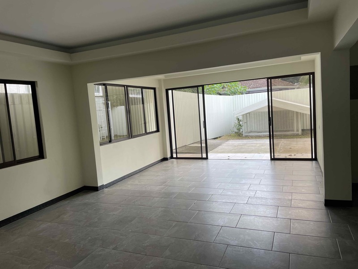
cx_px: 179
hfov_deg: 67.3
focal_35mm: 26
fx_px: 269
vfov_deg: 53.1
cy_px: 134
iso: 32
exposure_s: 1/241
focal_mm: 4.2
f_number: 1.6
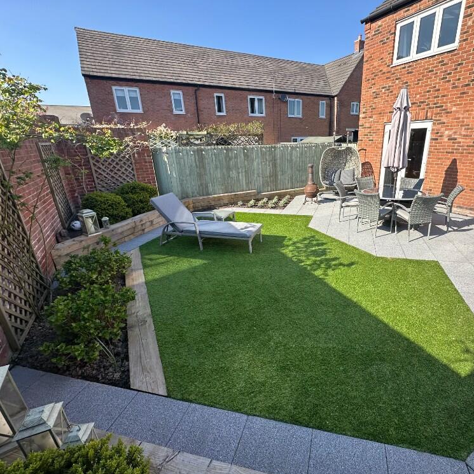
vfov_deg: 84.0
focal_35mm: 17
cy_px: 234
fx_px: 263
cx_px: 284
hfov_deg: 83.0
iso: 40
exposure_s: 1/868
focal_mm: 2.22
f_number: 2.2
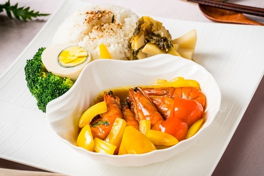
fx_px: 814
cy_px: 85
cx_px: 133
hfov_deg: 18.4
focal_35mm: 111
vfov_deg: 12.3
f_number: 10
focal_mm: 105
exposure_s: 1/160
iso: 400
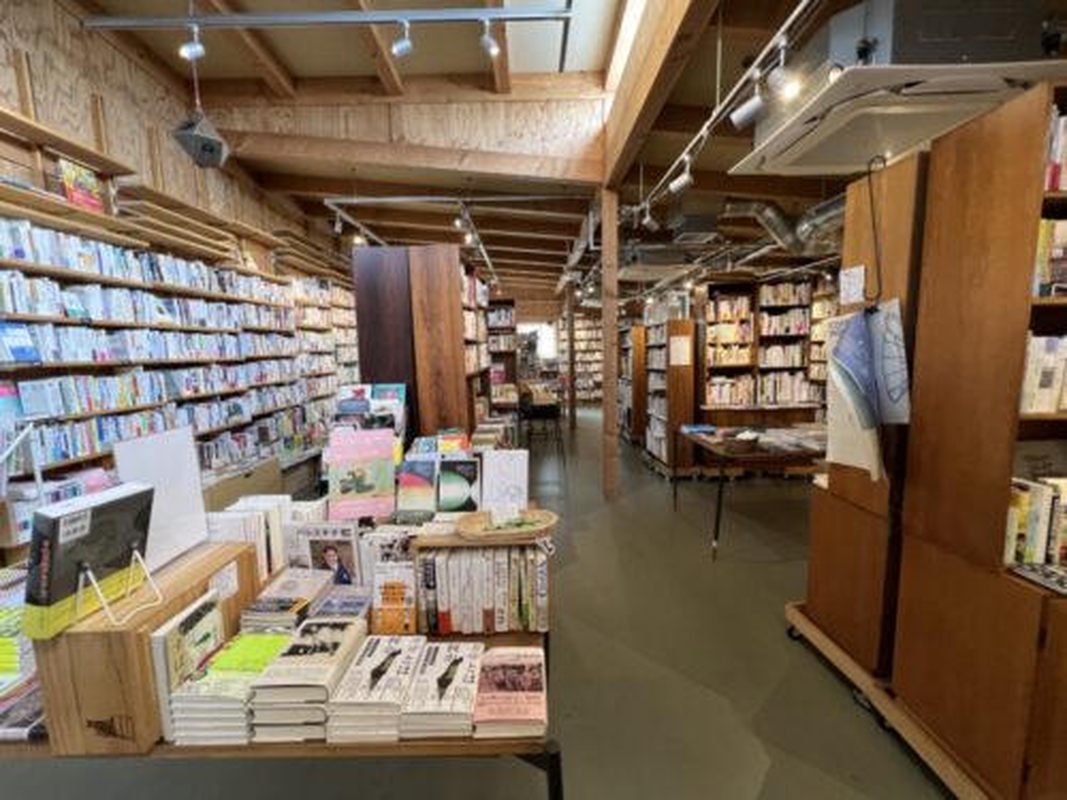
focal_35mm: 13
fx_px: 401
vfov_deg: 89.9
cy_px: 400
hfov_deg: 106.2
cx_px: 534
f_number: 1.8
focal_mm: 1.57
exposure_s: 1/100
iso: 200
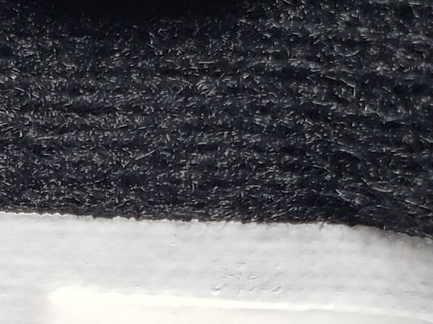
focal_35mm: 144
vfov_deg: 10.1
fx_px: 1801
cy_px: 434
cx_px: 111
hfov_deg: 13.7
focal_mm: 4.3
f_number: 2.4
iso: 64
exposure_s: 1/100
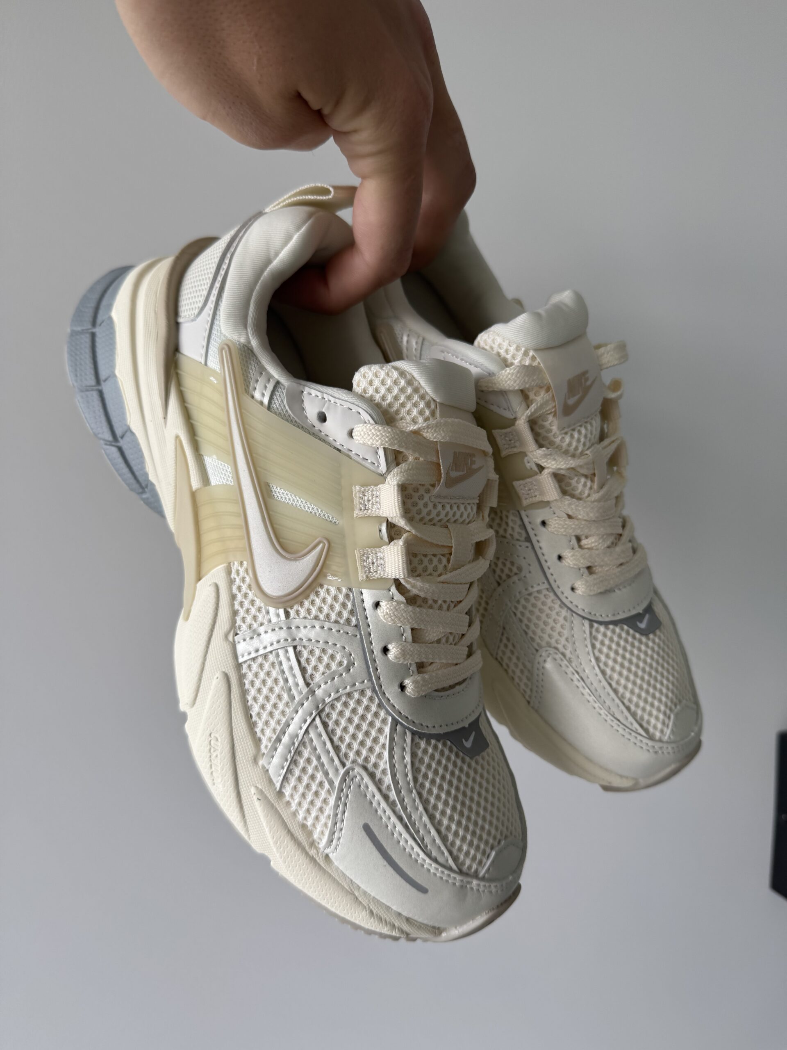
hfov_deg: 56.8
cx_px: 394
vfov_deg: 71.6
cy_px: 525
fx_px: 728
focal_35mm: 24
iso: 80
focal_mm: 6.76
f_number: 1.78
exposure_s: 1/121
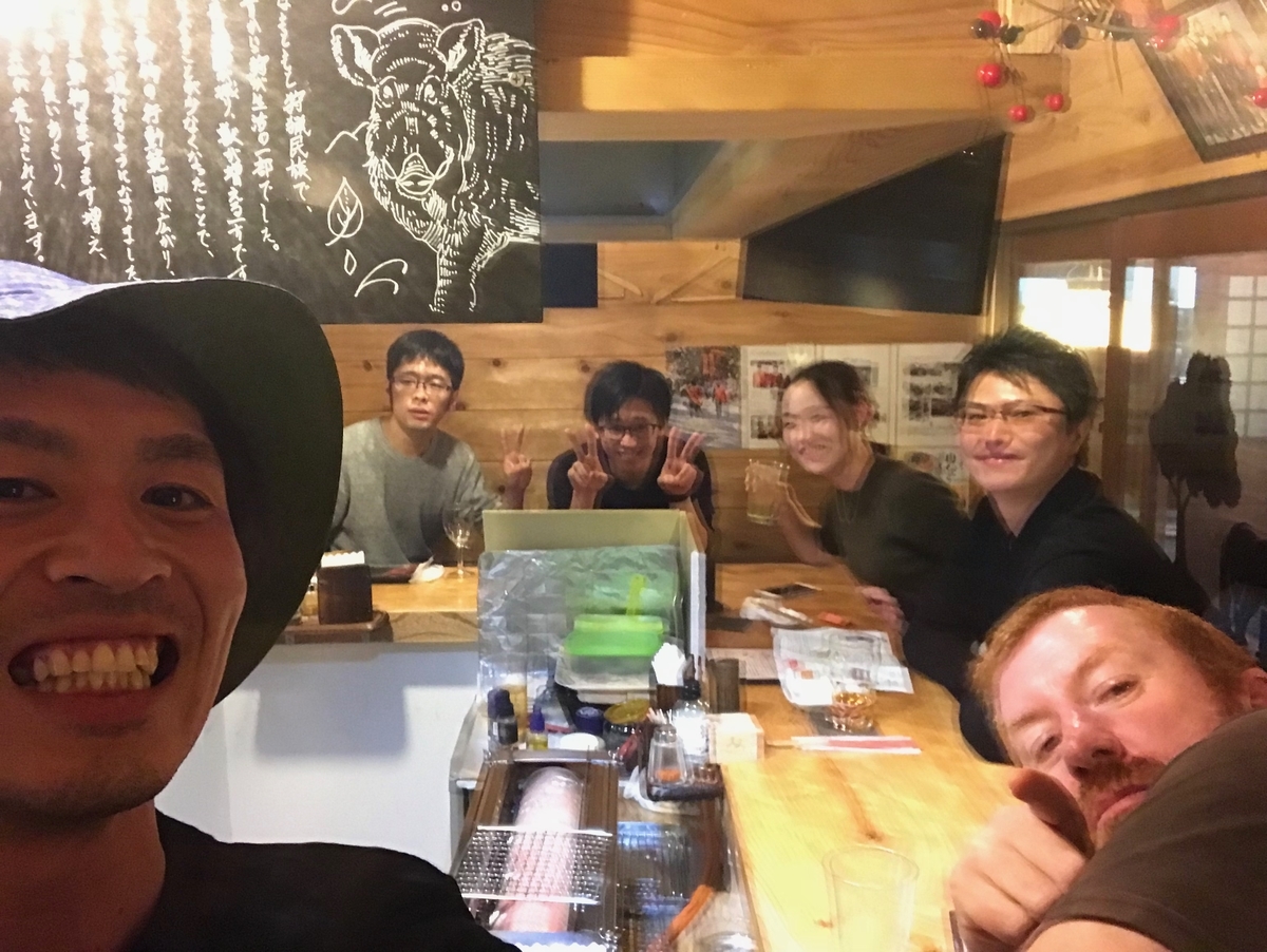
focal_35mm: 32
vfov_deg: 44.2
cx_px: 634
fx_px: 1172
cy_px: 476
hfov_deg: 56.8
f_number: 2.2
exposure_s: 1/15
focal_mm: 2.87
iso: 320
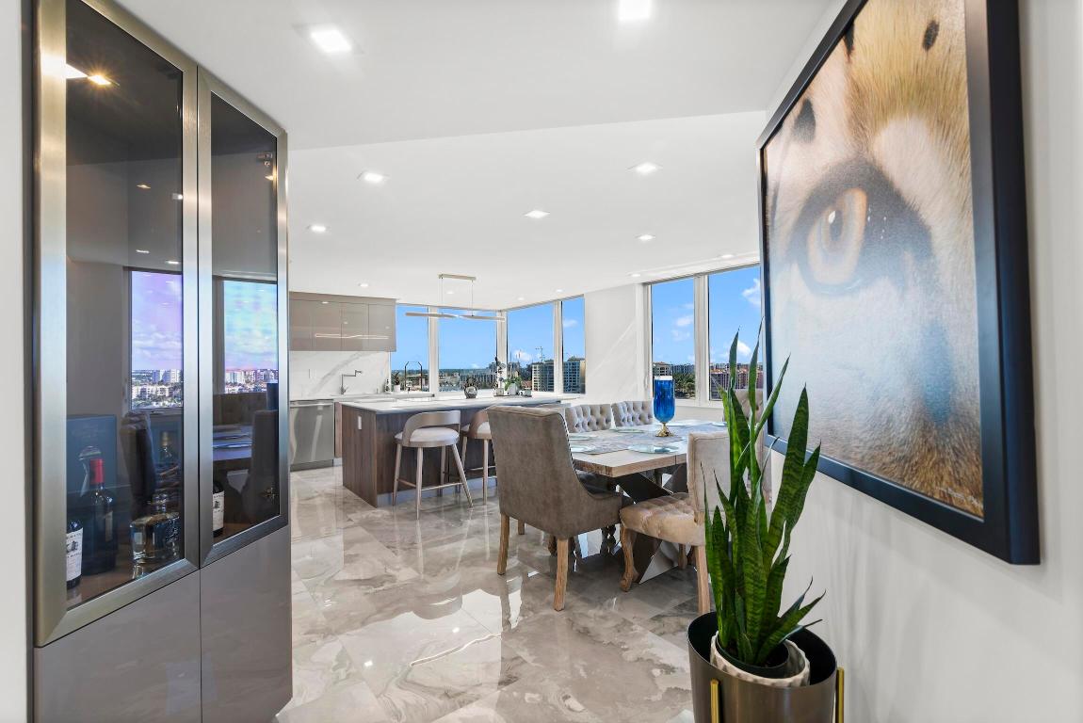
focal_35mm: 16
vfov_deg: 73.8
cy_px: 362
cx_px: 542
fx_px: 482
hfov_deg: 96.7
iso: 200
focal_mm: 16
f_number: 8
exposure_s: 1/8
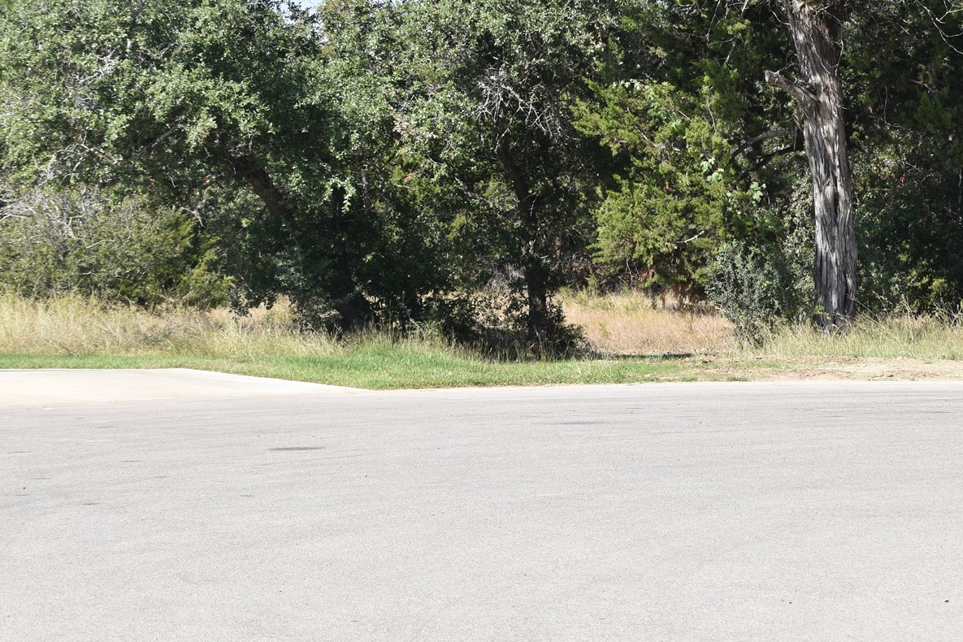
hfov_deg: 13.3
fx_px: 4119
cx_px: 740
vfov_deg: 8.9
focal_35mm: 154
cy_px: 161
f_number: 8
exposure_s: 1/400
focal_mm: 56
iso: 200
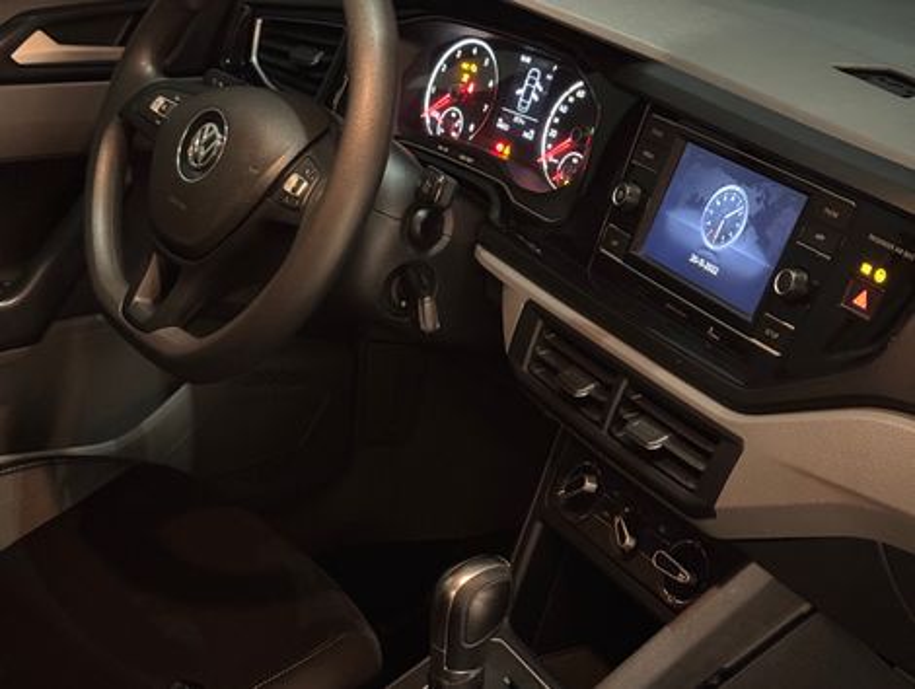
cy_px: 344
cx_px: 458
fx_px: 1271
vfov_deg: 30.3
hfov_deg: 39.6
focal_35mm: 48
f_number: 1.78
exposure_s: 1/15
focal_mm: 6.76
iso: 1600
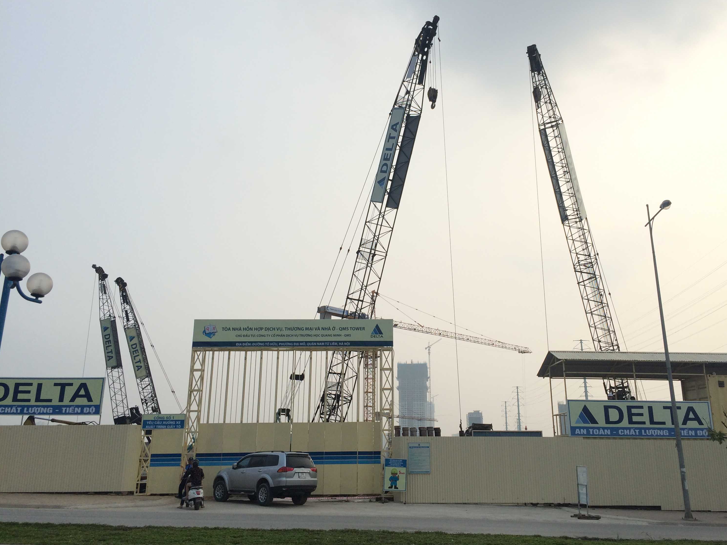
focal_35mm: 33
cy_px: 255
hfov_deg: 55.3
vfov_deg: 42.9
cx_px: 399
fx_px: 693
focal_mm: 4.12
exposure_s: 1/2740
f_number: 2.2
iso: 32
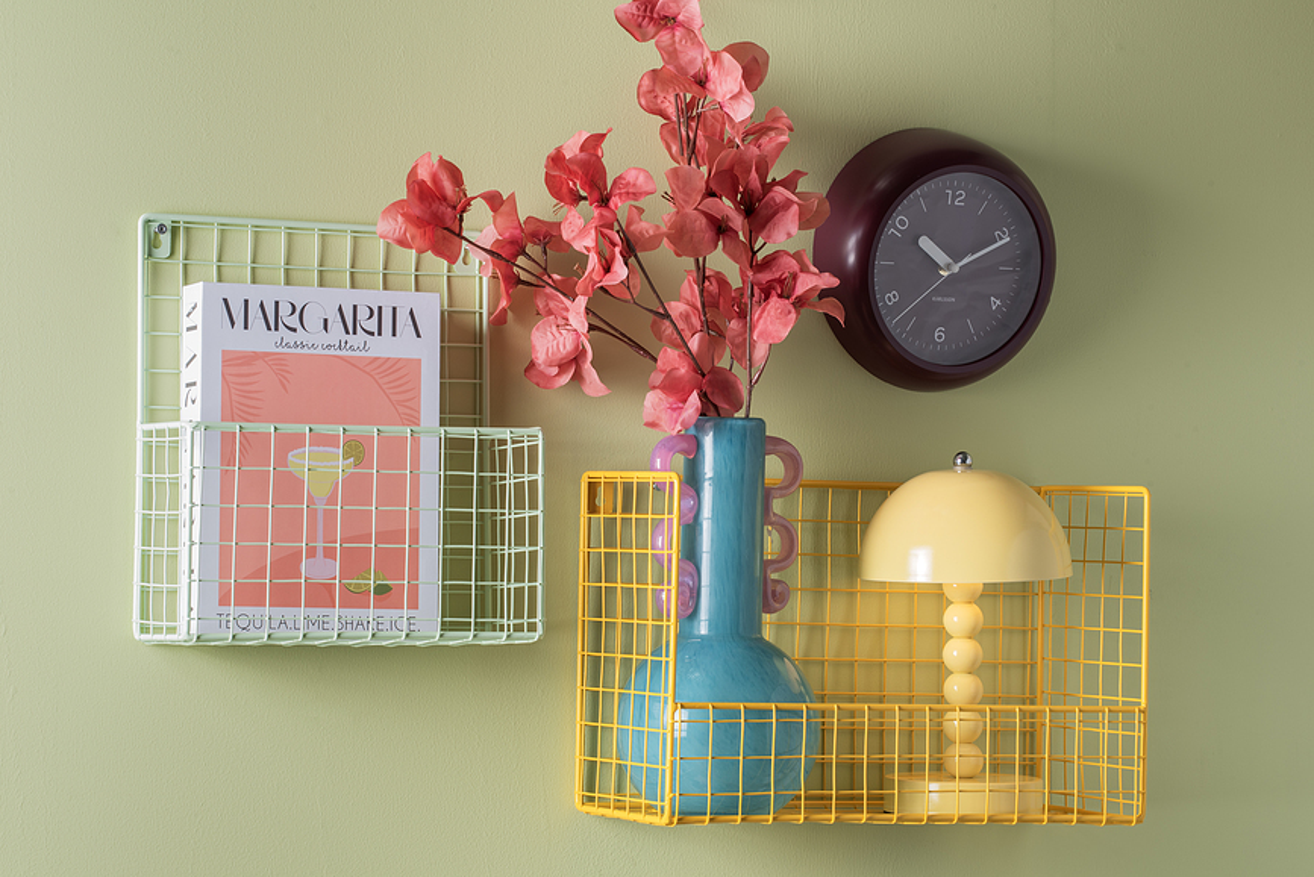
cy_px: 438
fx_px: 4455
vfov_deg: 11.2
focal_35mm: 122
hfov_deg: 16.8
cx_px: 657
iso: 80
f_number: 16
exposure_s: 1/13
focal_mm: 122
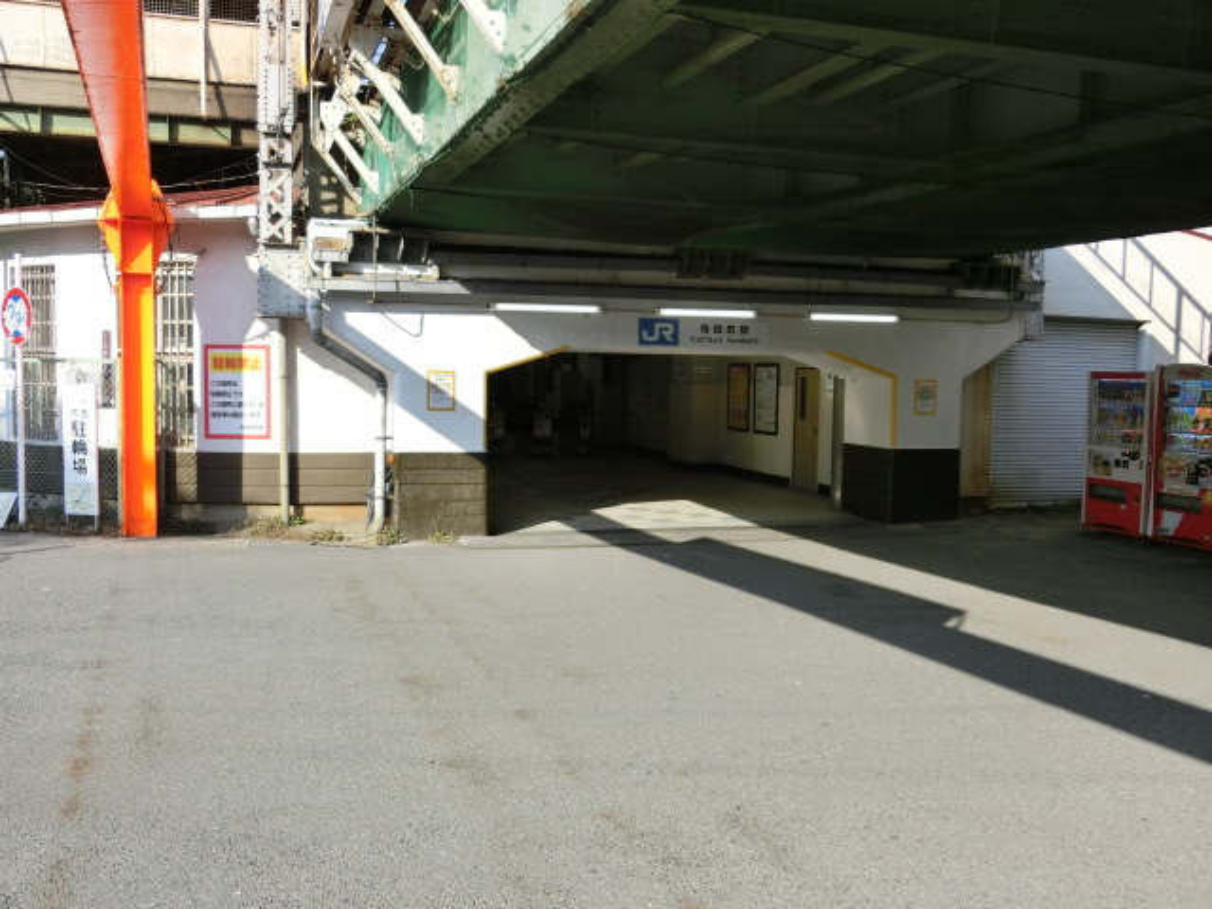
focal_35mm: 34
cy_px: 454
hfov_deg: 54.0
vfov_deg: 41.8
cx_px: 606
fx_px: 1190
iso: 80
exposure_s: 1/400
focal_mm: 6
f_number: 3.9
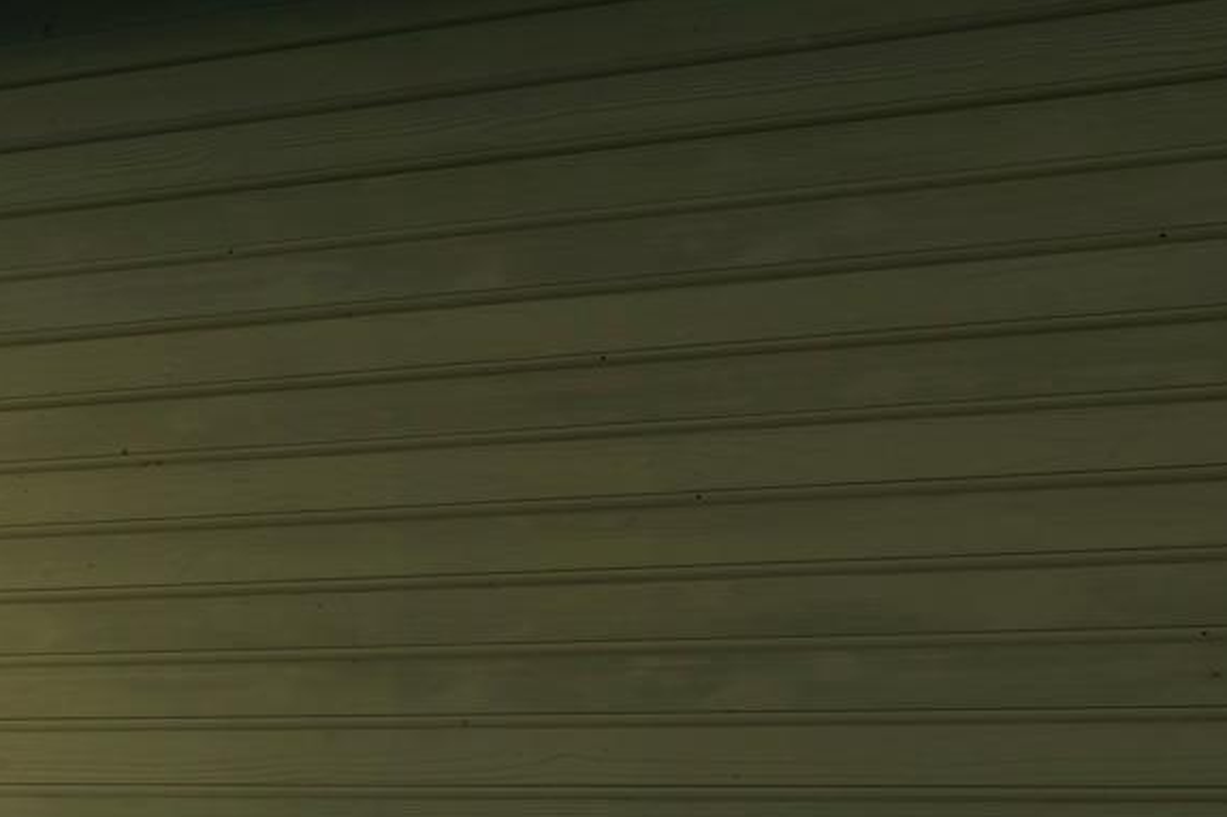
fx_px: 3038
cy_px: 786
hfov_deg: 16.6
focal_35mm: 89
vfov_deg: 15.1
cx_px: -1300
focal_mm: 20.5
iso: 100
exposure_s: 1/25
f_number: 9
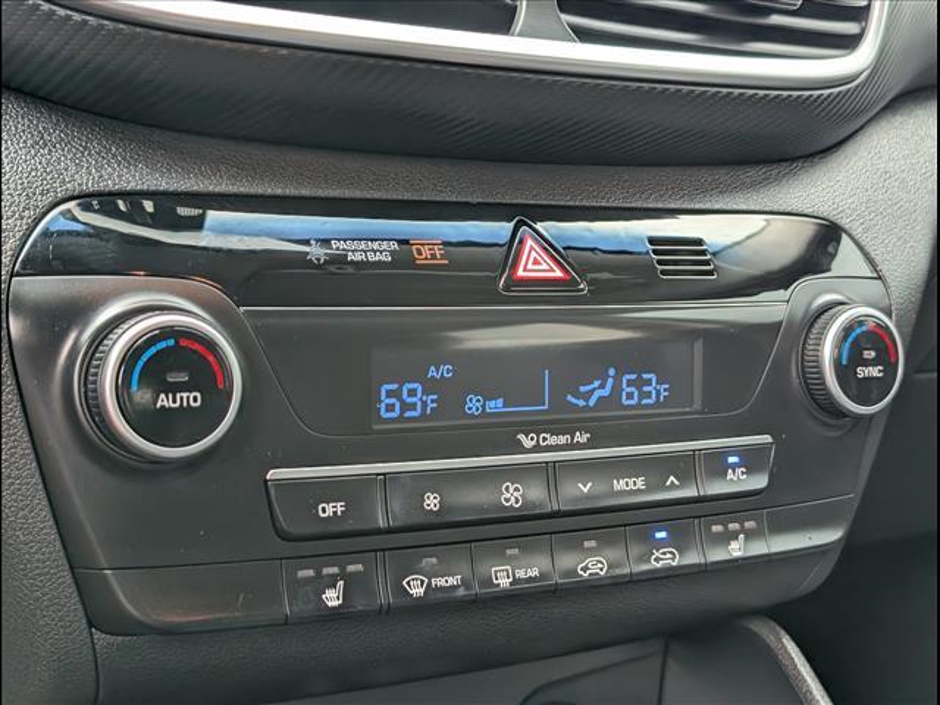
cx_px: 470
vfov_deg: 29.7
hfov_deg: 38.9
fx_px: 1331
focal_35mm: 49
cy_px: 352
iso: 346
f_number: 1.68
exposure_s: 1/152
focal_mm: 6.9
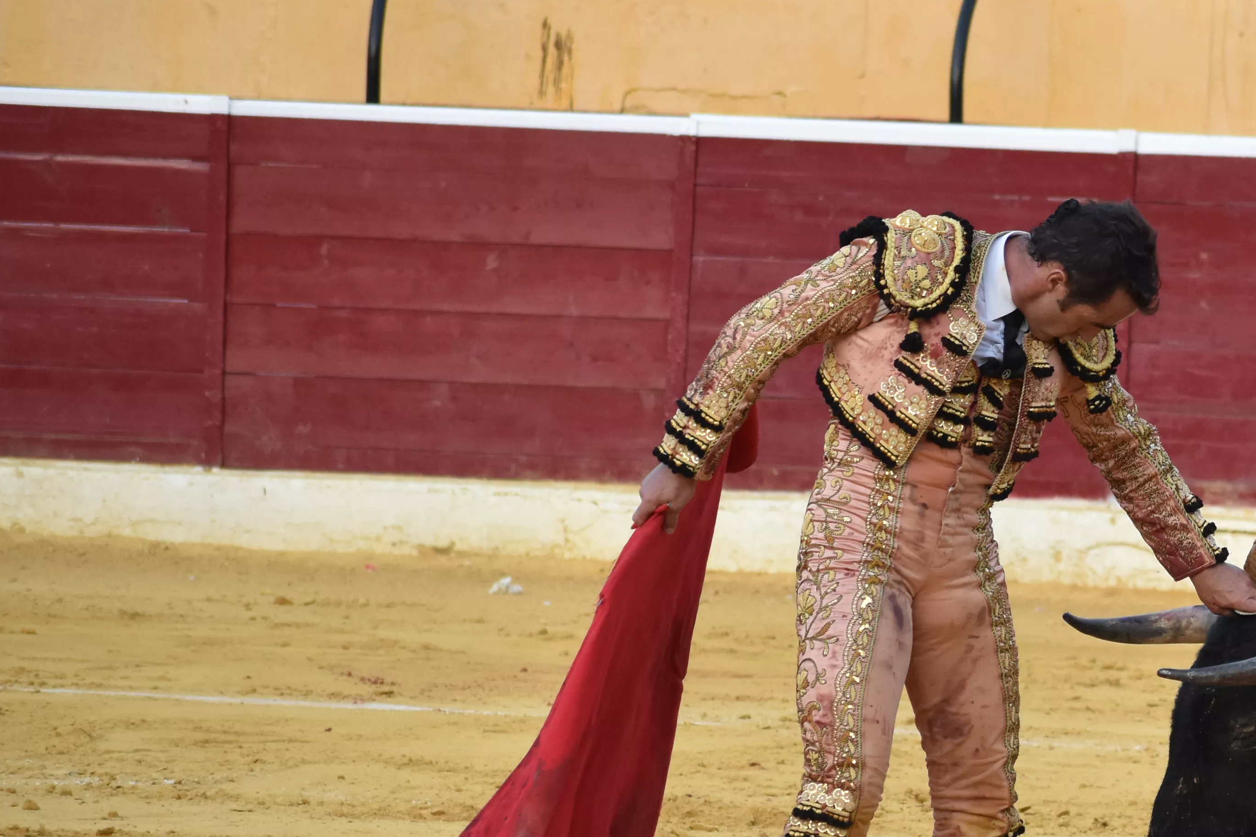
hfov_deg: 4.7
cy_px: 556
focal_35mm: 441
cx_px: 1326
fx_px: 15386
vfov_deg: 3.1
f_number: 4.8
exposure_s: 1/320
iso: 800
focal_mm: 135
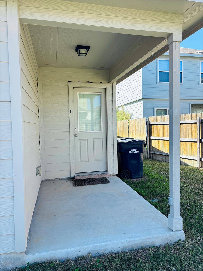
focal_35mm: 26
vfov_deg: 67.3
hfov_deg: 53.1
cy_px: 136
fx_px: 203
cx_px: 102
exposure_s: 1/799
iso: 50
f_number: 1.6
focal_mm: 5.96
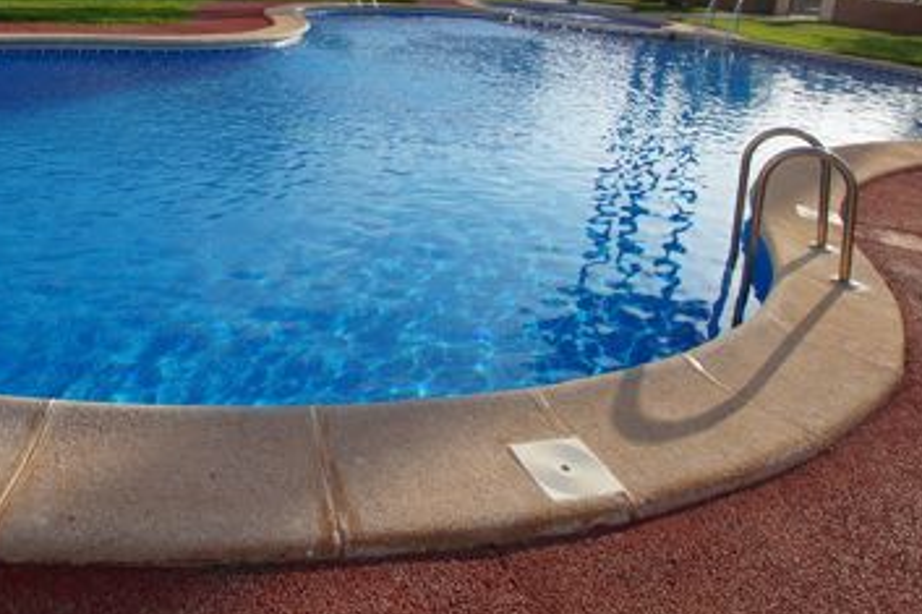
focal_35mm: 30
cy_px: 99
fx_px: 768
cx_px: 349
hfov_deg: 61.2
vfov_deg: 41.2
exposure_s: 1/160
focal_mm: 10
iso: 100
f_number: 10
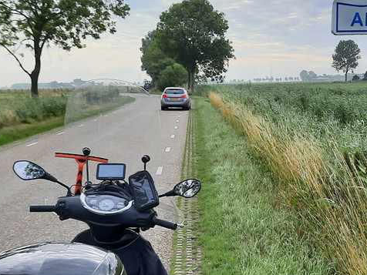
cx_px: 252
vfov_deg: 25.8
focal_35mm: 56
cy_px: 209
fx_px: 594
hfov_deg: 34.0
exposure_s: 1/447
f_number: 2
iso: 32
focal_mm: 4.6
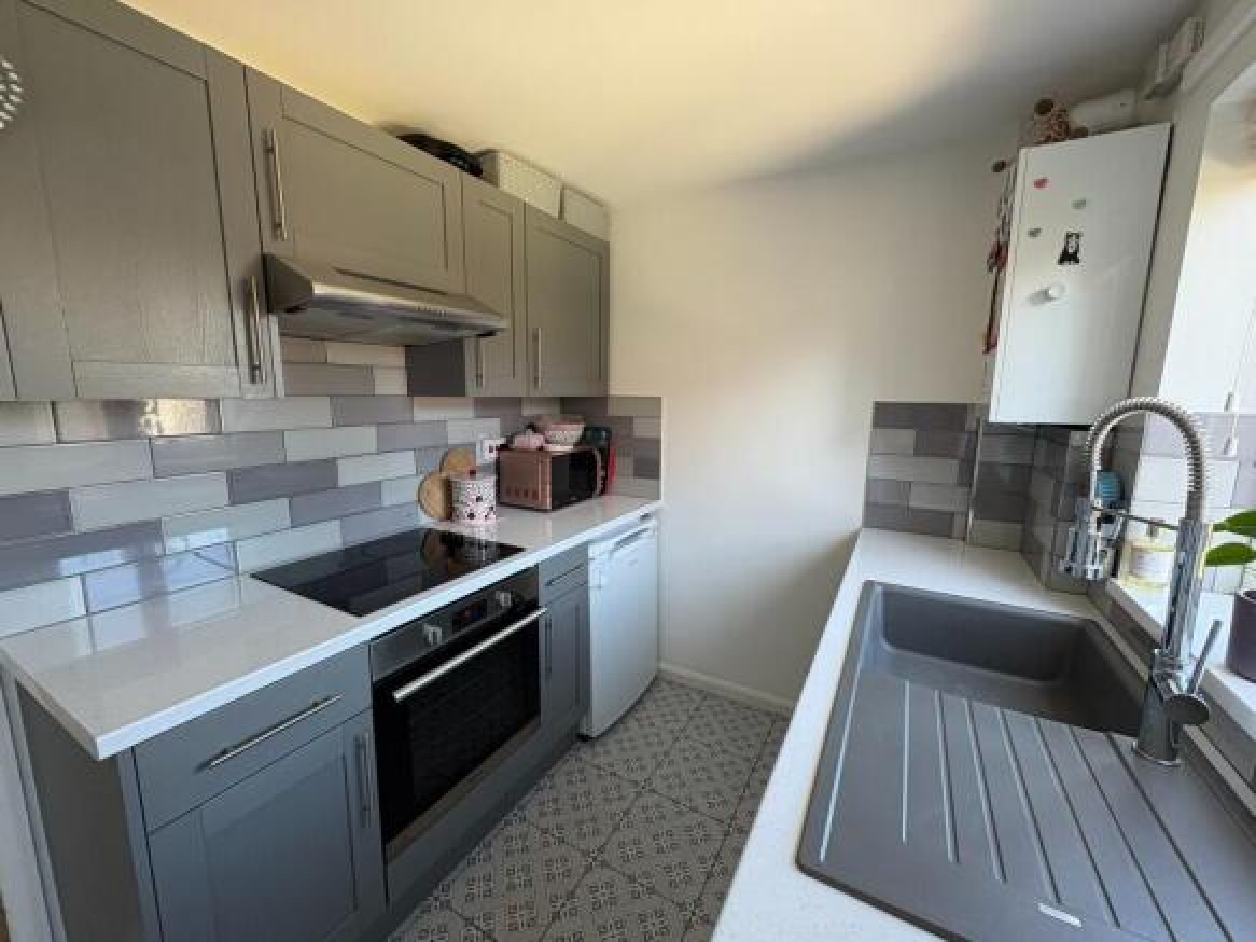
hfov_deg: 102.1
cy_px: 471
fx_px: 508
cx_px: 628
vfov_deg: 85.7
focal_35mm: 14
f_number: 2.2
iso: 200
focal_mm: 2.22
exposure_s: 1/99
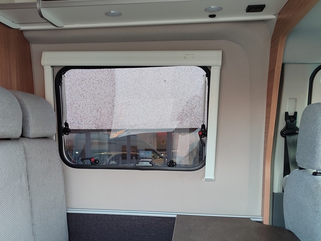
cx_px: 129
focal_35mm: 41
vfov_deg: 34.6
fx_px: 380
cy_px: 173
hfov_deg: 45.5
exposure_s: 1/50
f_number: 1.89
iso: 337
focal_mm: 5.95
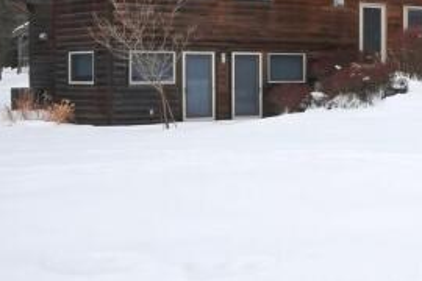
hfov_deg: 38.1
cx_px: 388
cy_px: 87
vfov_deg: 27.8
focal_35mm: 48
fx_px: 563
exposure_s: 1/8000
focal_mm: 18
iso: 2000
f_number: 7.1
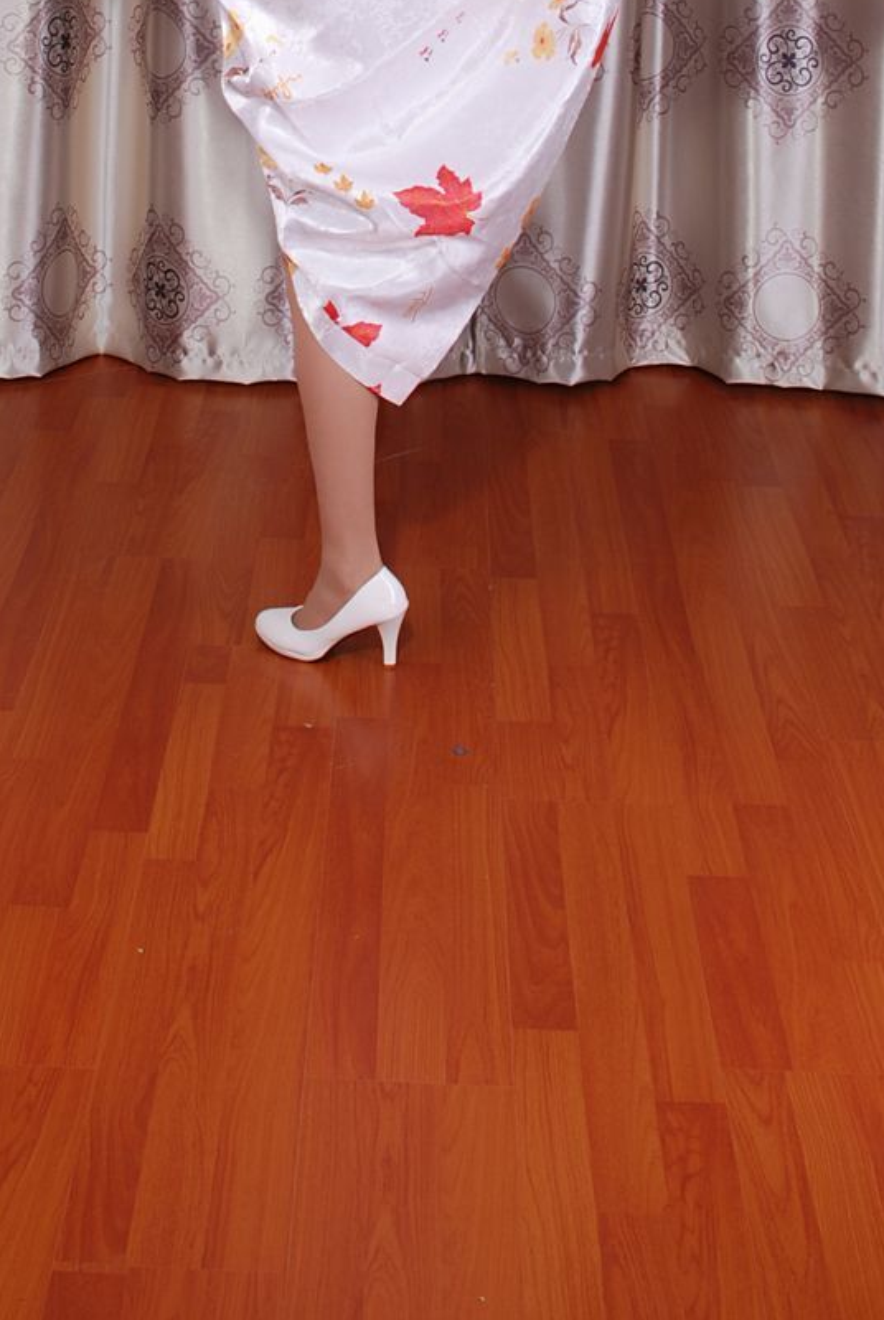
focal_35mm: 60
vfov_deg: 31.5
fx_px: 2202
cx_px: 395
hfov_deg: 22.7
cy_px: 82
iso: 100
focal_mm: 20
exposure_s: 1/8
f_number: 8
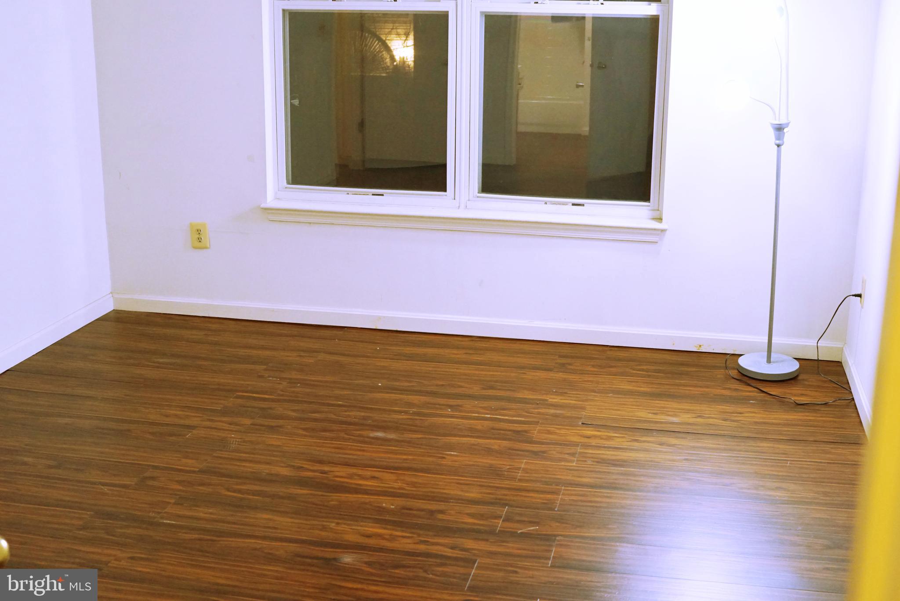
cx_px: 450
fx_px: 1125
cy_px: 300
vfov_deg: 29.9
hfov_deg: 43.6
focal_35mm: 45
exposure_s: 1/160
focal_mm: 30
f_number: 3.5
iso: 1600
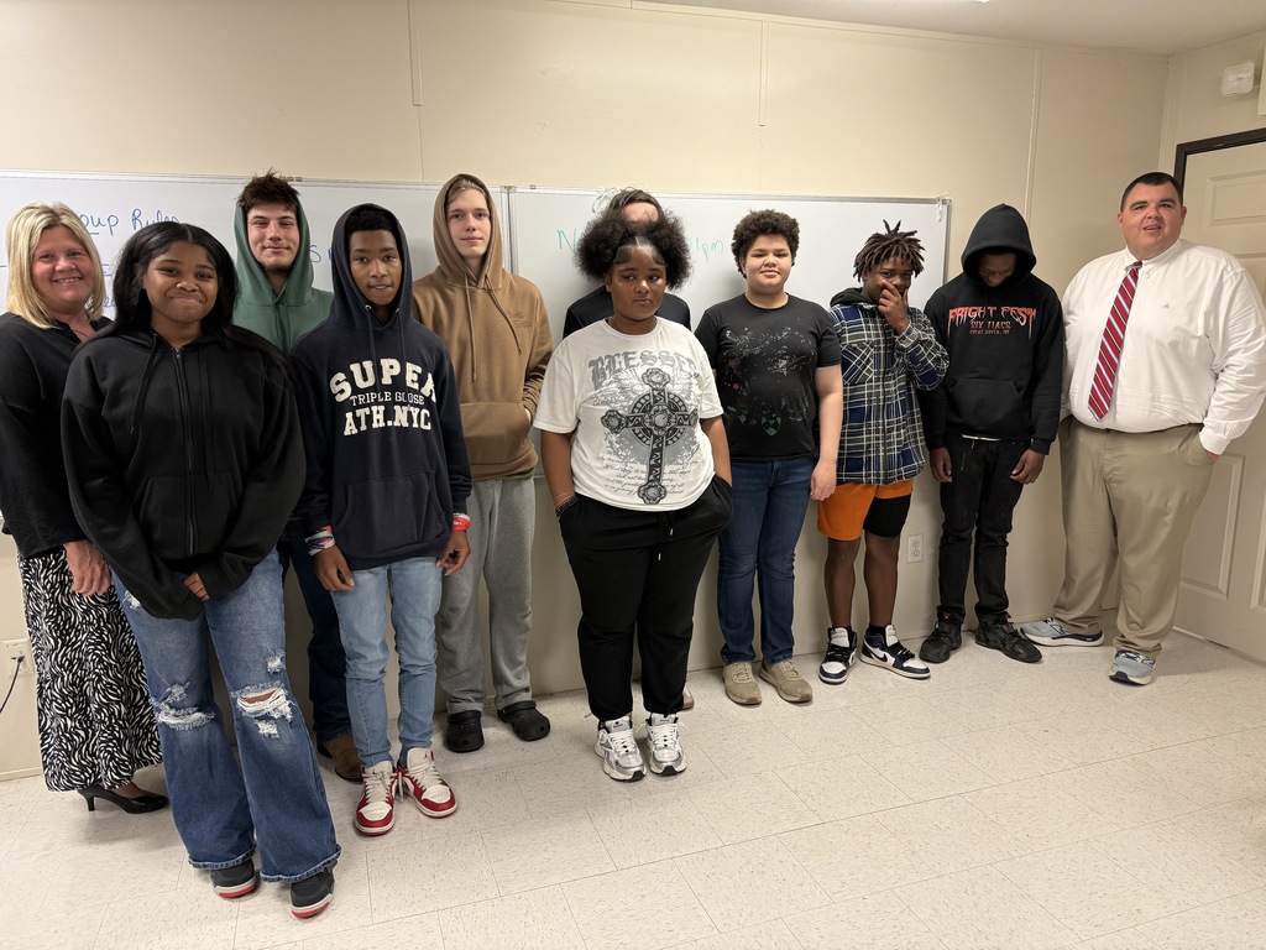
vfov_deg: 56.8
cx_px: 633
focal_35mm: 24
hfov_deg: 71.6
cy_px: 475
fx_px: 878
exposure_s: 1/60
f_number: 1.78
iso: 160
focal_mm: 6.76
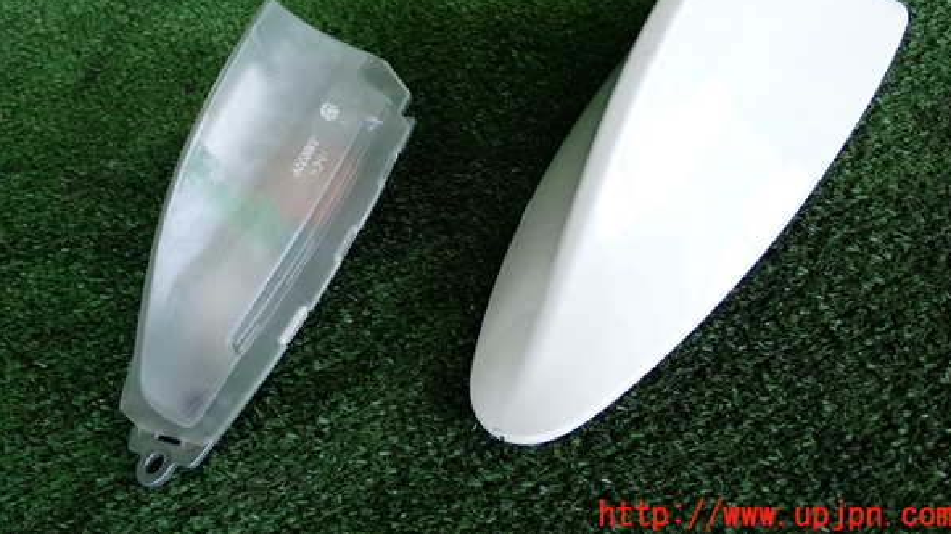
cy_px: 174
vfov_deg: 22.9
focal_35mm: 52
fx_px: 1311
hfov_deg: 39.9
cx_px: 480
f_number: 3.1
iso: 320
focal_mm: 8.4
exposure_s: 1/125
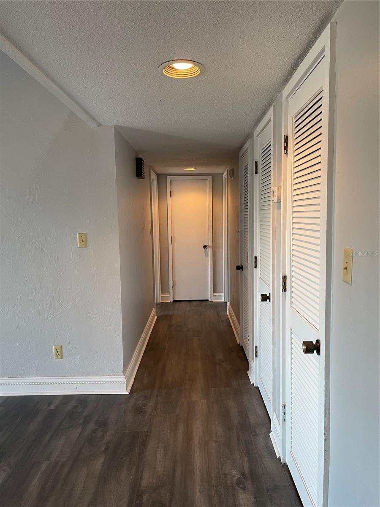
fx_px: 381
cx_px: 190
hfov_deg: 53.1
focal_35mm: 26
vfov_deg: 67.3
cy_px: 254
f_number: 1.6
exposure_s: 1/60
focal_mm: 5.1
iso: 100
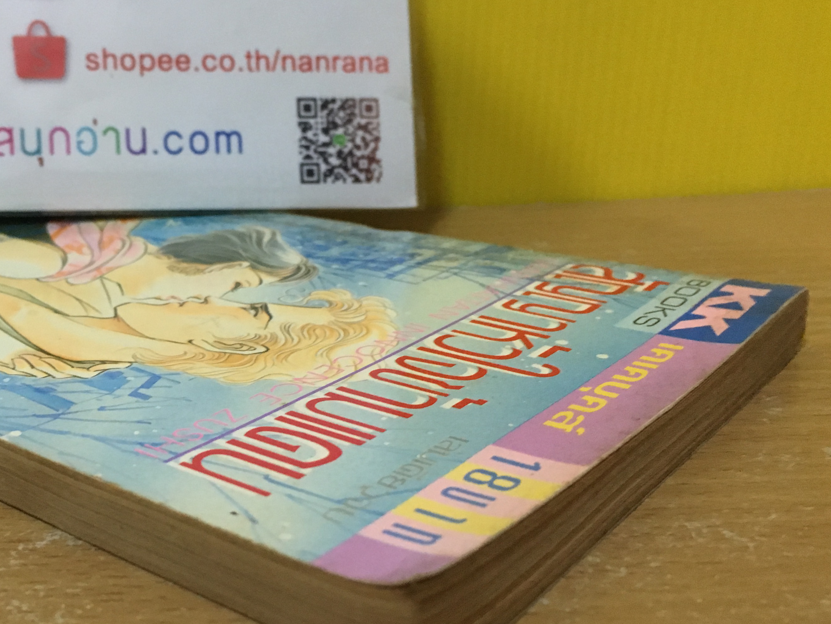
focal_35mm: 44
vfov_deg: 32.8
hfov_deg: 42.1
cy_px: 345
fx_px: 1056
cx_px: 248
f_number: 2.2
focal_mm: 4.15
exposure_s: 1/20
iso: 200
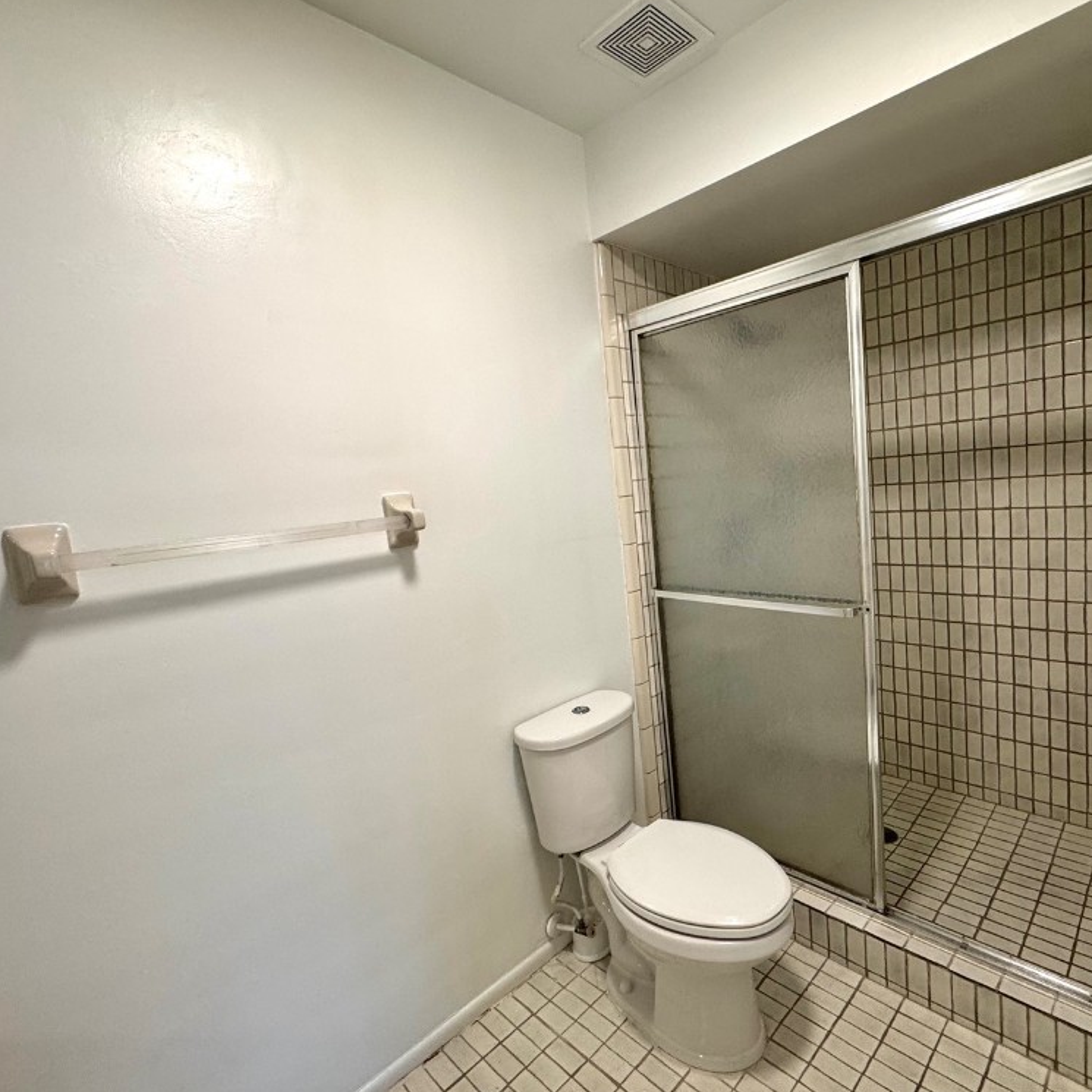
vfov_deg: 84.0
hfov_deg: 83.2
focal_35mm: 17
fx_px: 607
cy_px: 544
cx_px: 643
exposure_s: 1/60
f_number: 2.2
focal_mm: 2.22
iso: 160
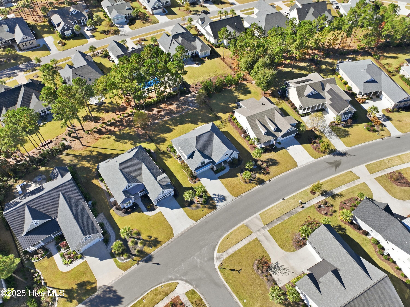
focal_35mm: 24
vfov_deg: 56.8
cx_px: 205
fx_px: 284
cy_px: 154
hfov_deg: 71.6
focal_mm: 12.3
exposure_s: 1/1250
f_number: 2.8
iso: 150
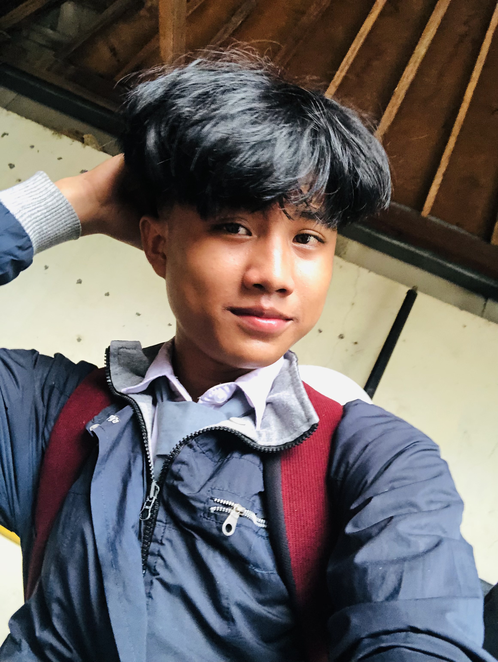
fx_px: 613
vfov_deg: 56.8
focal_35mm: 32
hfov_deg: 44.2
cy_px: 331
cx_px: 249
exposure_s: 1/60
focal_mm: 2.87
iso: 250
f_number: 2.2
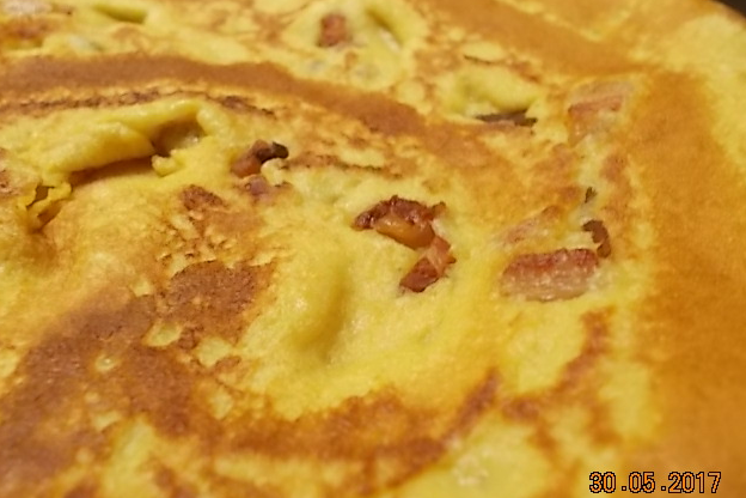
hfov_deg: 58.7
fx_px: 663
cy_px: 263
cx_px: 377
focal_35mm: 32
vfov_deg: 41.1
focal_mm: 5.3
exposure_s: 1/10
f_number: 3.4
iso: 200
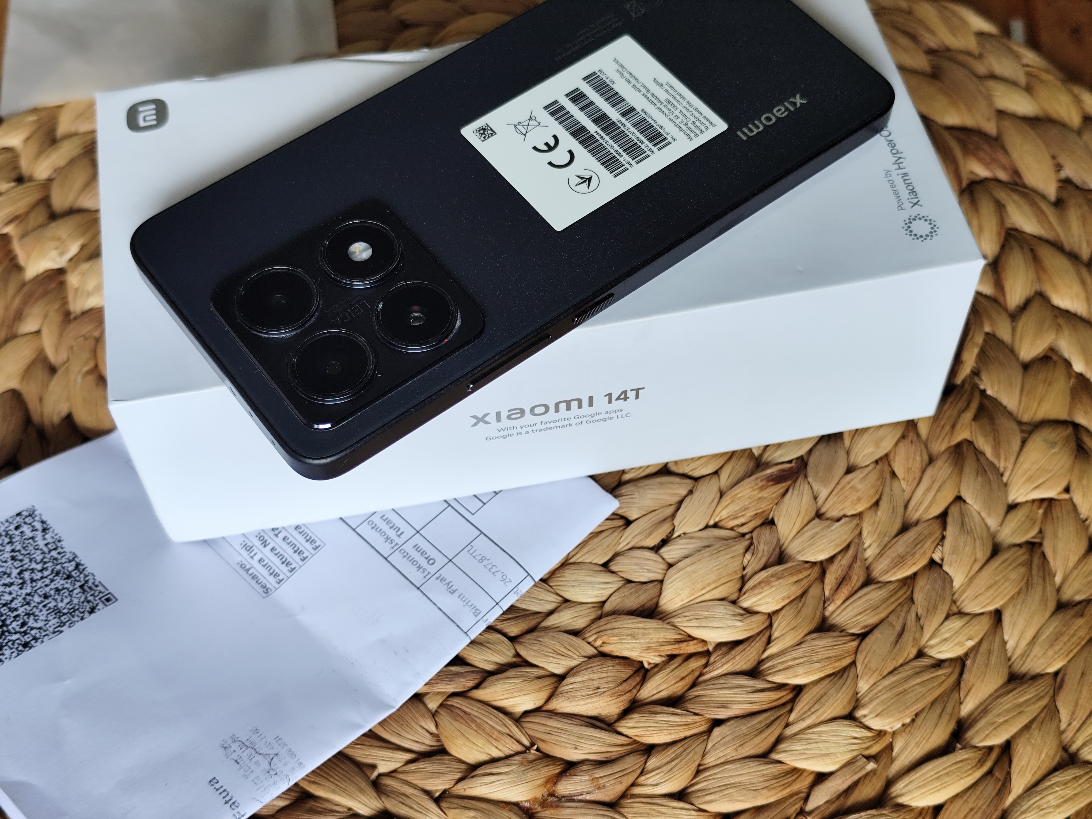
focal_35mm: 46
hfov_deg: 41.2
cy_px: 410
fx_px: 1451
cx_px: 546
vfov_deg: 31.5
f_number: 1.65
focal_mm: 6.14
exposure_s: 1/100
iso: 64
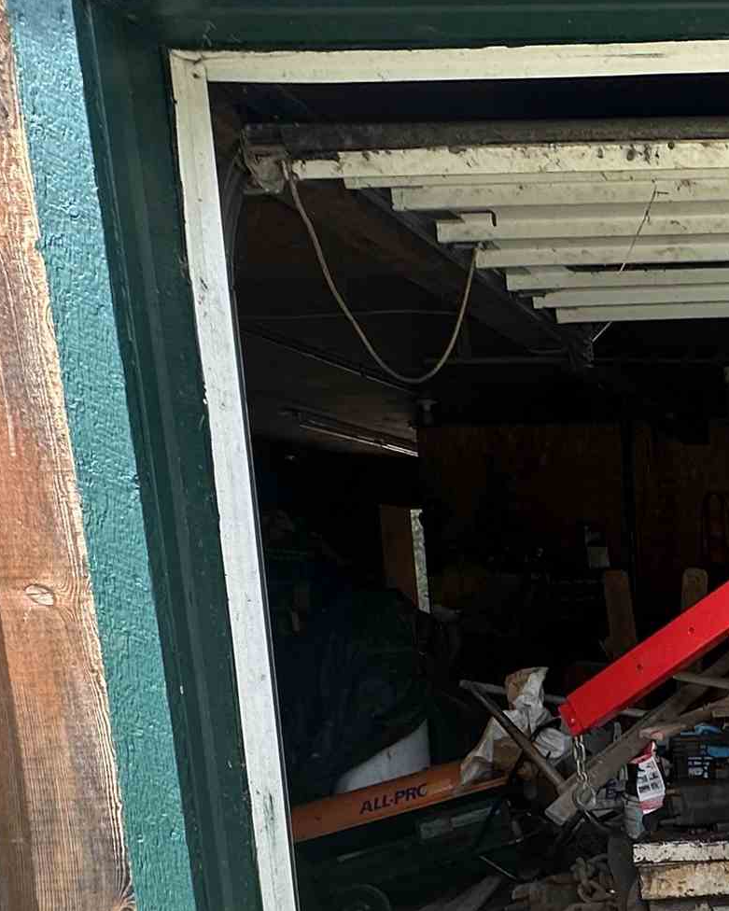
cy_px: 696
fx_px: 1160
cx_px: 964
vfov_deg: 41.5
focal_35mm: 43
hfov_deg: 28.3
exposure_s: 1/127
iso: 40
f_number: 2.2
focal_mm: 2.22
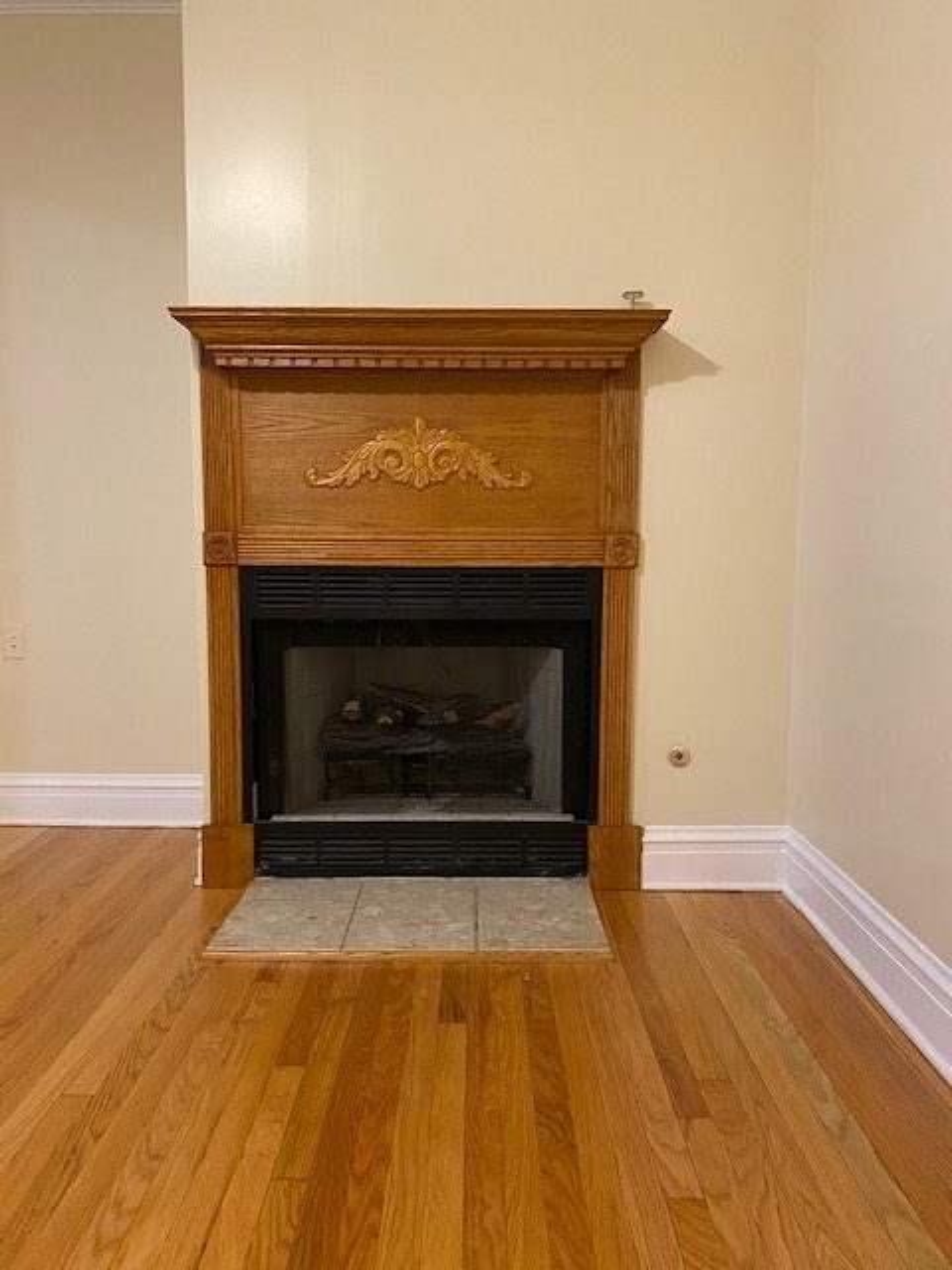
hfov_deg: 53.1
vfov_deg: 67.3
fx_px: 953
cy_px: 635
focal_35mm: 26
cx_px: 476
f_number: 1.8
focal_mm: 4.25
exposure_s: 1/60
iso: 250
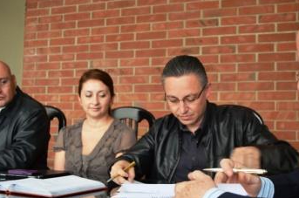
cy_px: 101
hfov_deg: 38.7
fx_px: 423
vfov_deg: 26.4
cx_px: 191
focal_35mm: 51
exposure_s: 1/60
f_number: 4.2
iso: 500
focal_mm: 26
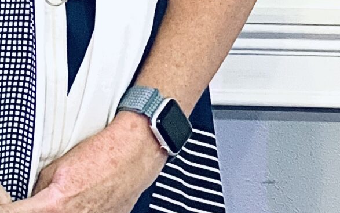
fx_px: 3299
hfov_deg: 5.9
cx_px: -9
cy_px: -370
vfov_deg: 3.6
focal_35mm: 356
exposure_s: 1/15
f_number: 2.8
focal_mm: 9
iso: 400
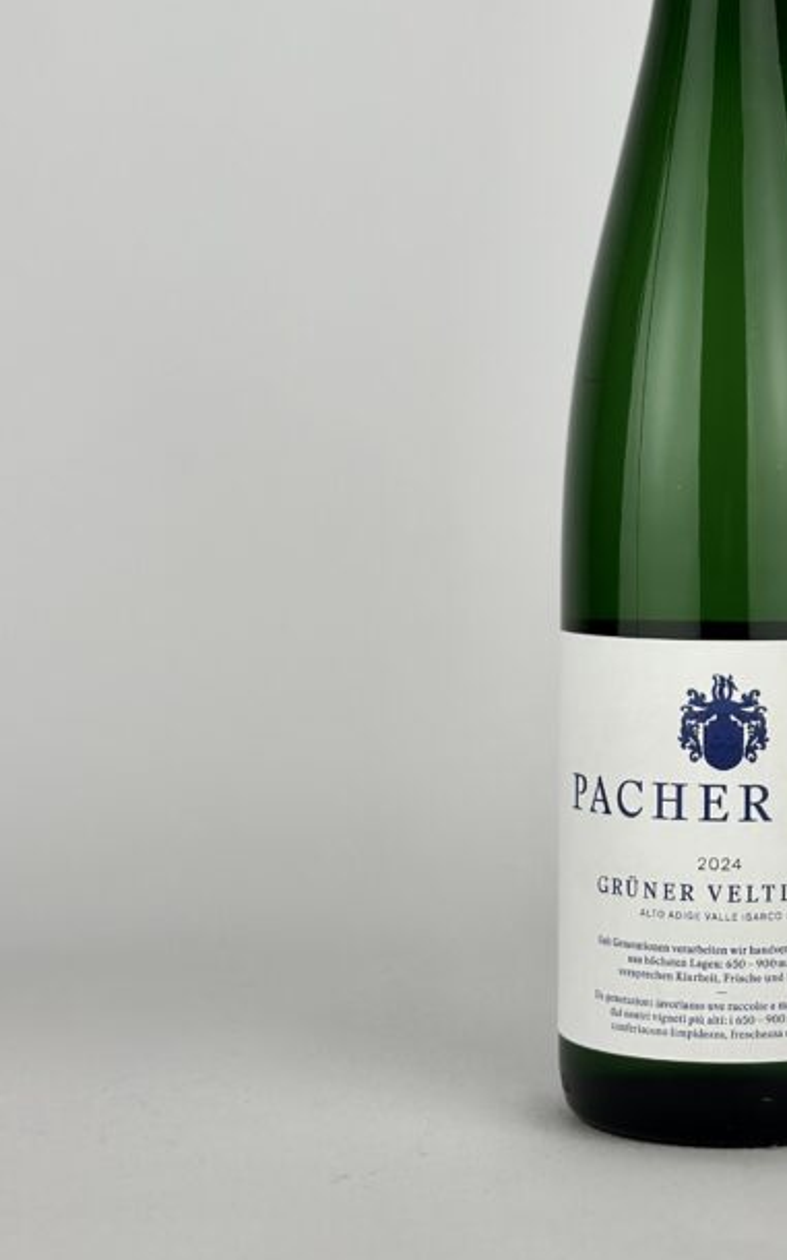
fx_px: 3056
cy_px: 387
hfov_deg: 14.6
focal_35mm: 89
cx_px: 678
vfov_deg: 23.2
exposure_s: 1/911
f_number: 1.78
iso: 80
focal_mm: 6.86
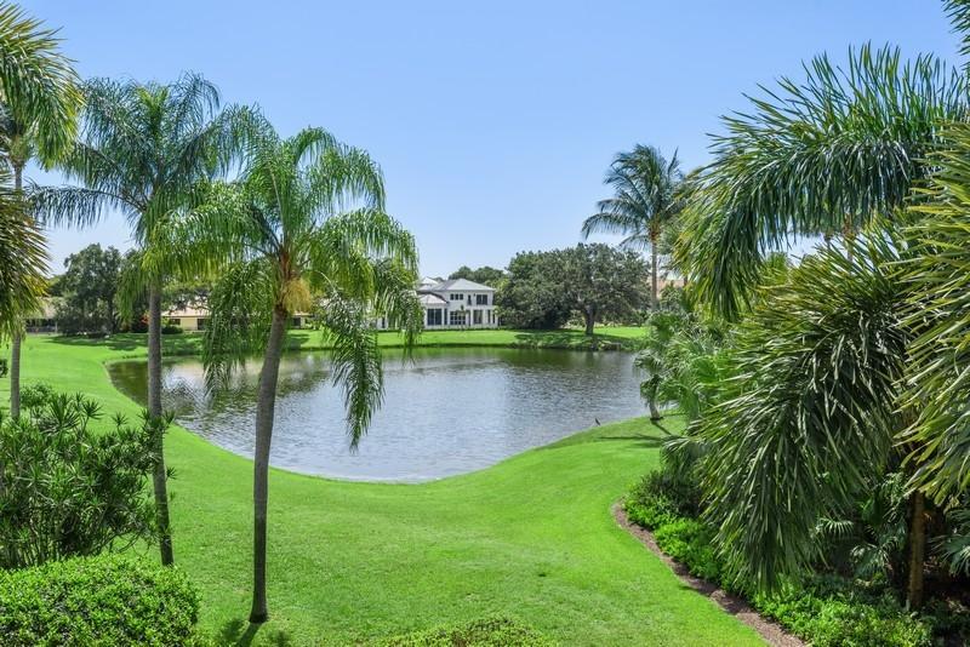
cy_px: 324
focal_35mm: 29
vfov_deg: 45.0
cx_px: 485
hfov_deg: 63.6
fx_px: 782
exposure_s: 1/640
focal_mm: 29
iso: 250
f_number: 8
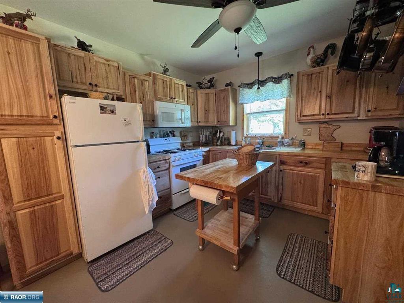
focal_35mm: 14
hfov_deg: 102.1
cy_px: 152
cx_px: 202
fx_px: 163
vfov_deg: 85.7
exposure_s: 1/60
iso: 640
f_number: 2.2
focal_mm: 2.22
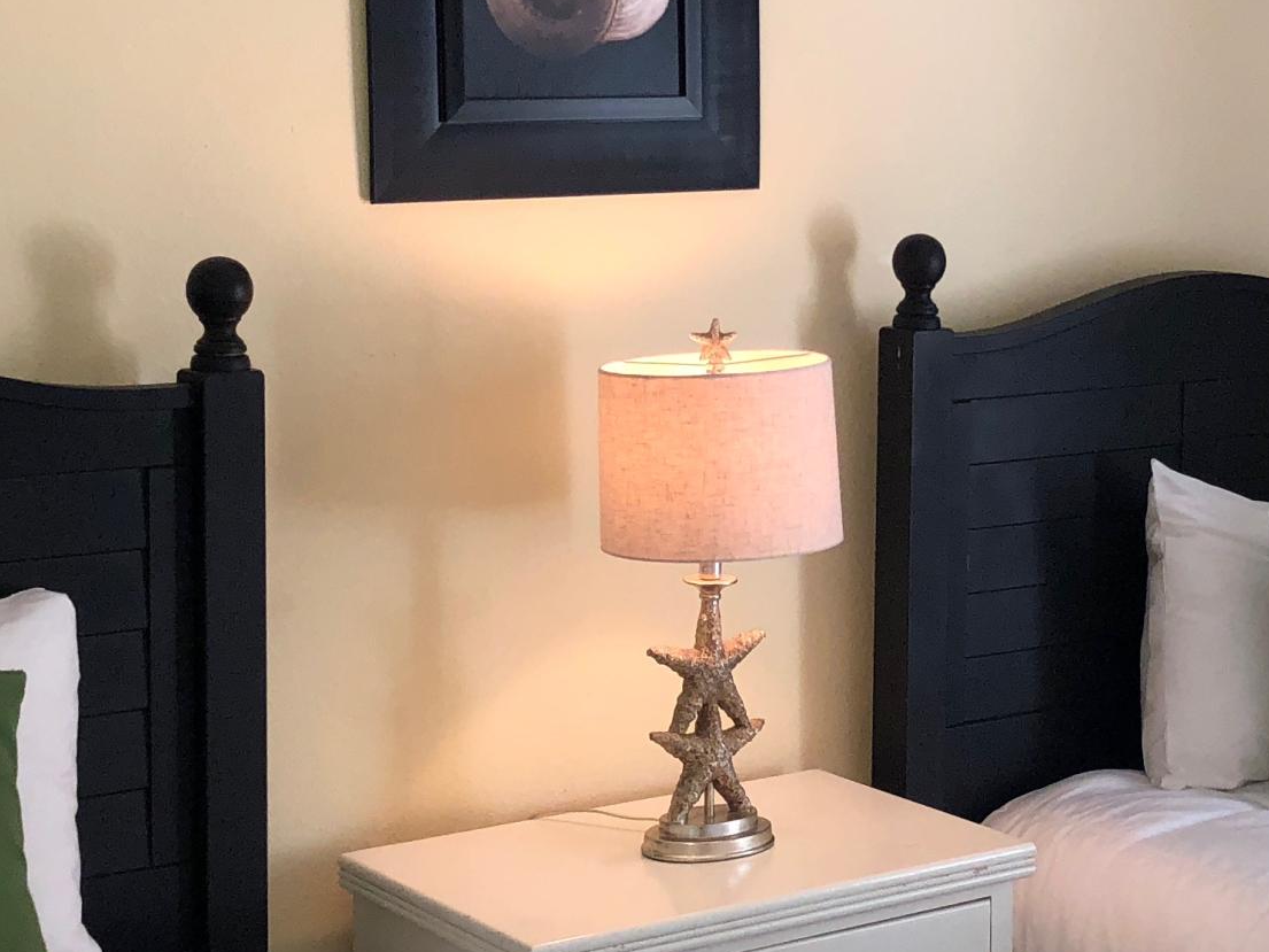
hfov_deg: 25.6
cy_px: 404
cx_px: 803
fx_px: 2786
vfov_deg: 19.4
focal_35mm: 76
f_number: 1.8
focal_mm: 3.99
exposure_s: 1/120
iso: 80
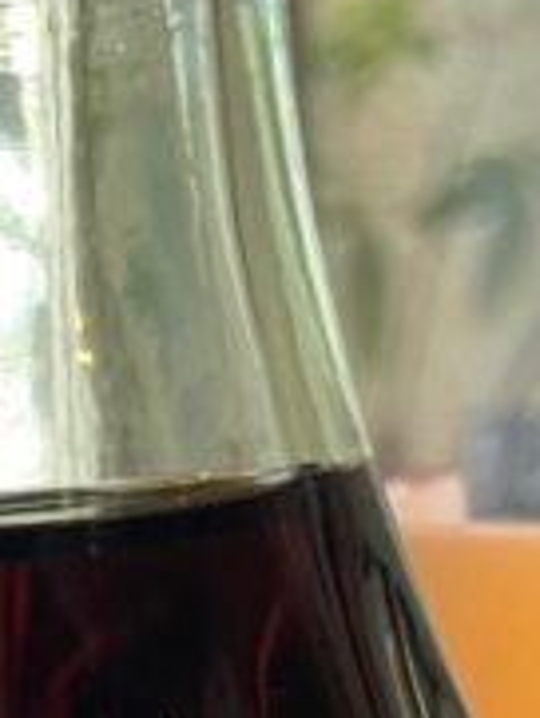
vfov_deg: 12.2
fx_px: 3054
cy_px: 1333
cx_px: -381
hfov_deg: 9.7
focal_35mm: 147
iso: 80
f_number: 1.6
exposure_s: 1/50
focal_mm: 4.2
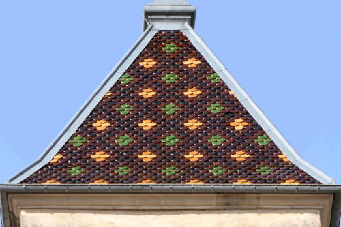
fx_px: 2320
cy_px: 114
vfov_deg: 5.6
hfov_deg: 8.4
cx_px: 170
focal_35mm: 245
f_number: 4.4
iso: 125
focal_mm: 90.3
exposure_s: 1/640
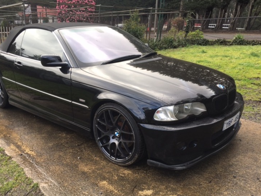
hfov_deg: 56.7
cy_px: 108
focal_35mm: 32
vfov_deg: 44.1
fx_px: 241
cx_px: 118
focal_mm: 4.15
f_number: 2.2
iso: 25
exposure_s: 1/124
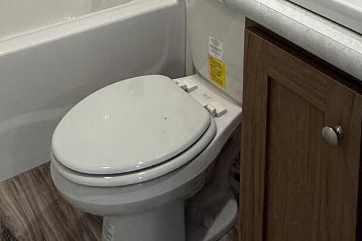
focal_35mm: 48
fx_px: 482
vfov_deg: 21.7
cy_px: -152
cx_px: 160
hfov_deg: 41.1
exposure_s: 1/120
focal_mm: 2.22
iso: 125
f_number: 2.2
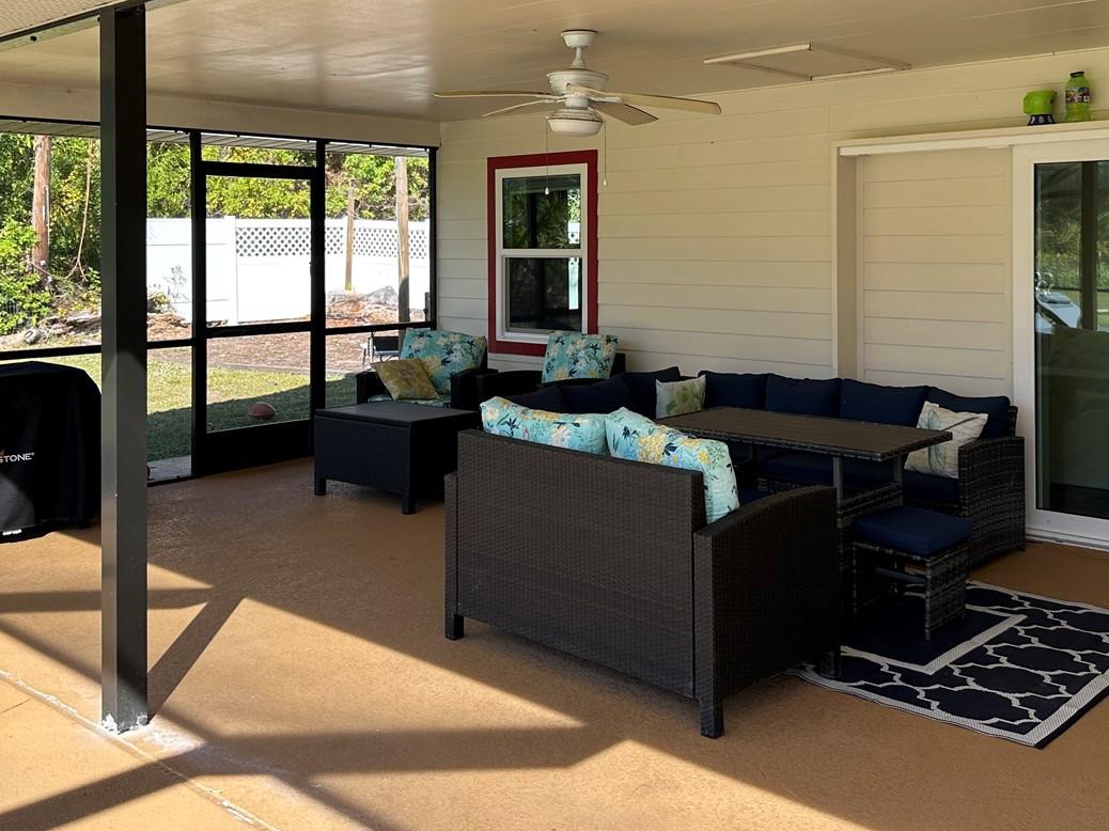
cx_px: 598
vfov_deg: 38.0
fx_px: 1185
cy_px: 250
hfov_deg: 50.1
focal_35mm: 37
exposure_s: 1/630
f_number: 1.78
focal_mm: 6.86
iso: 80
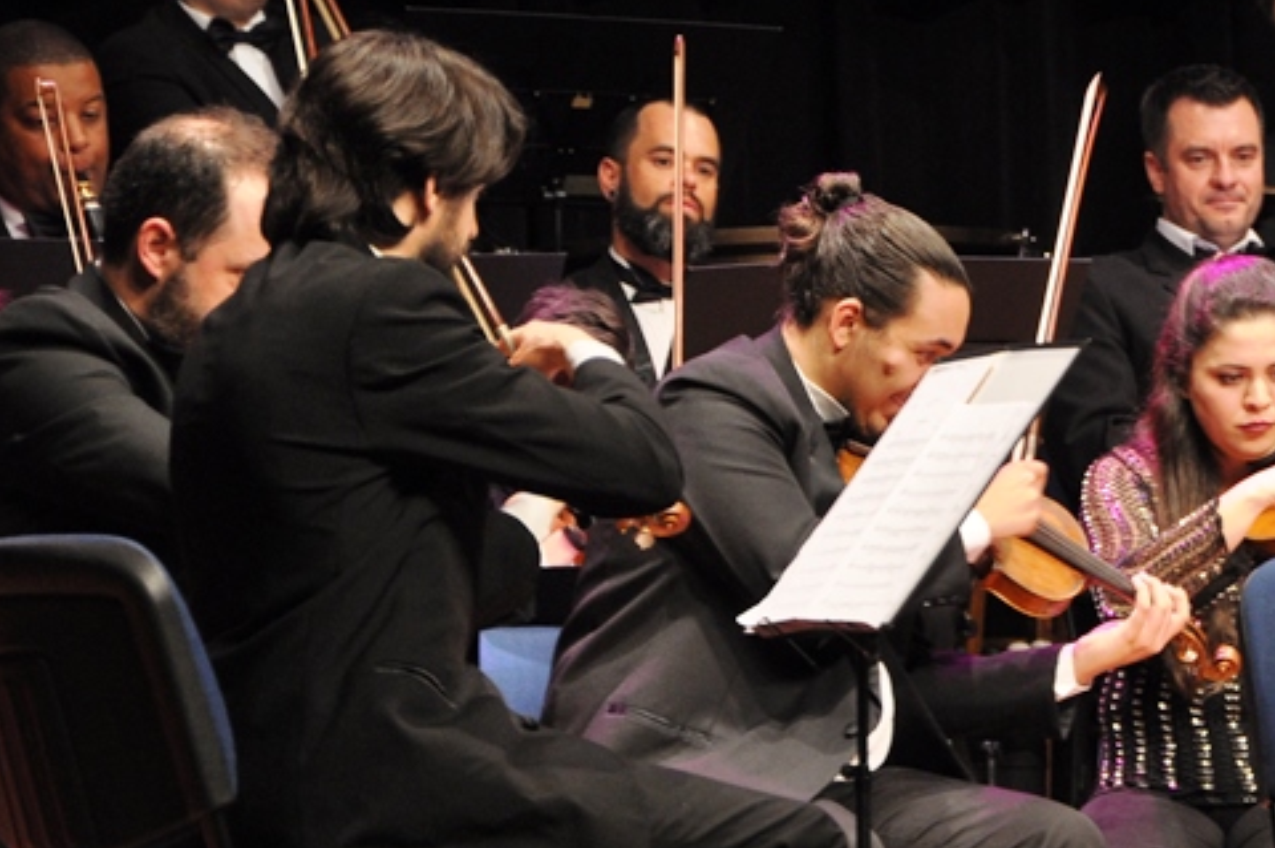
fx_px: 11890
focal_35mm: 336
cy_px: 409
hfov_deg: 6.1
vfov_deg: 4.1
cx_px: 1185
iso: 640
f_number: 5.6
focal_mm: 105
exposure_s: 1/30
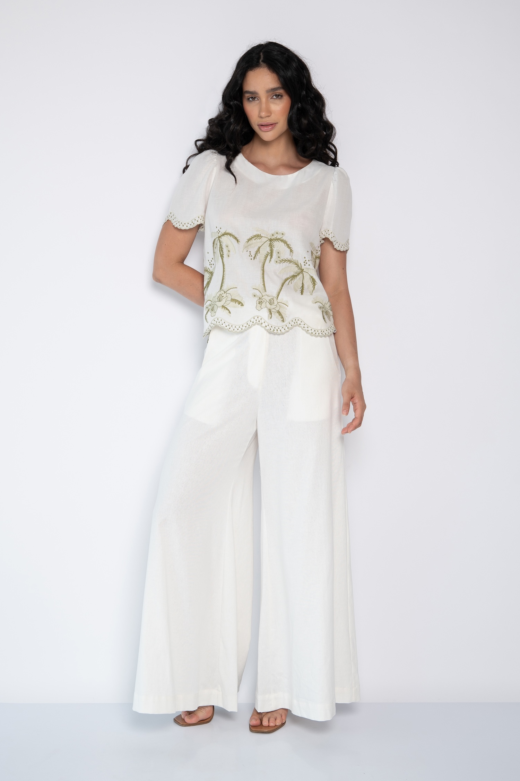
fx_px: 1041
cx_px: 260
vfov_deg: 41.1
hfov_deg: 28.0
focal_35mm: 48
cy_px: 390
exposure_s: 1/125
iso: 200
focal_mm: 48
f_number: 4.5
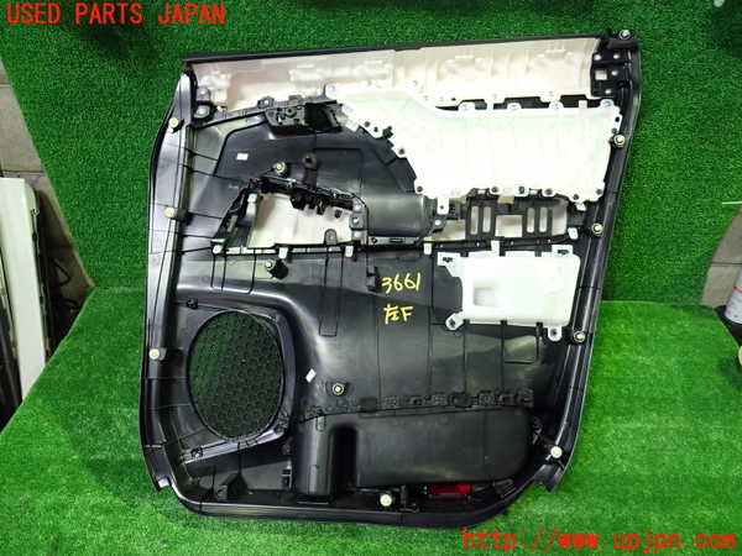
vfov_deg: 54.9
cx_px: 371
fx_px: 536
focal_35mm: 25
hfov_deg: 69.4
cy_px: 278
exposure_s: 1/30
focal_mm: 4.5
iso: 400
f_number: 2
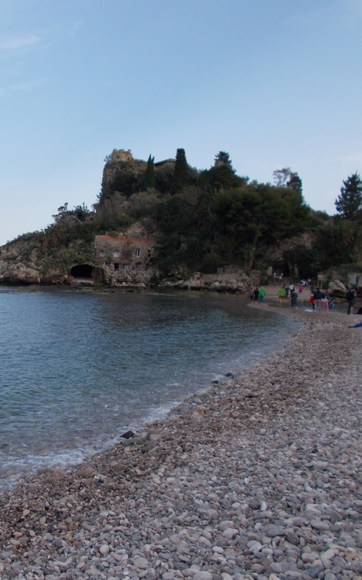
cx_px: 43
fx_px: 584
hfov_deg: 32.8
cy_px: 290
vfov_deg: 52.8
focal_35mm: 37
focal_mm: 4.6
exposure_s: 1/100
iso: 80
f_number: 8
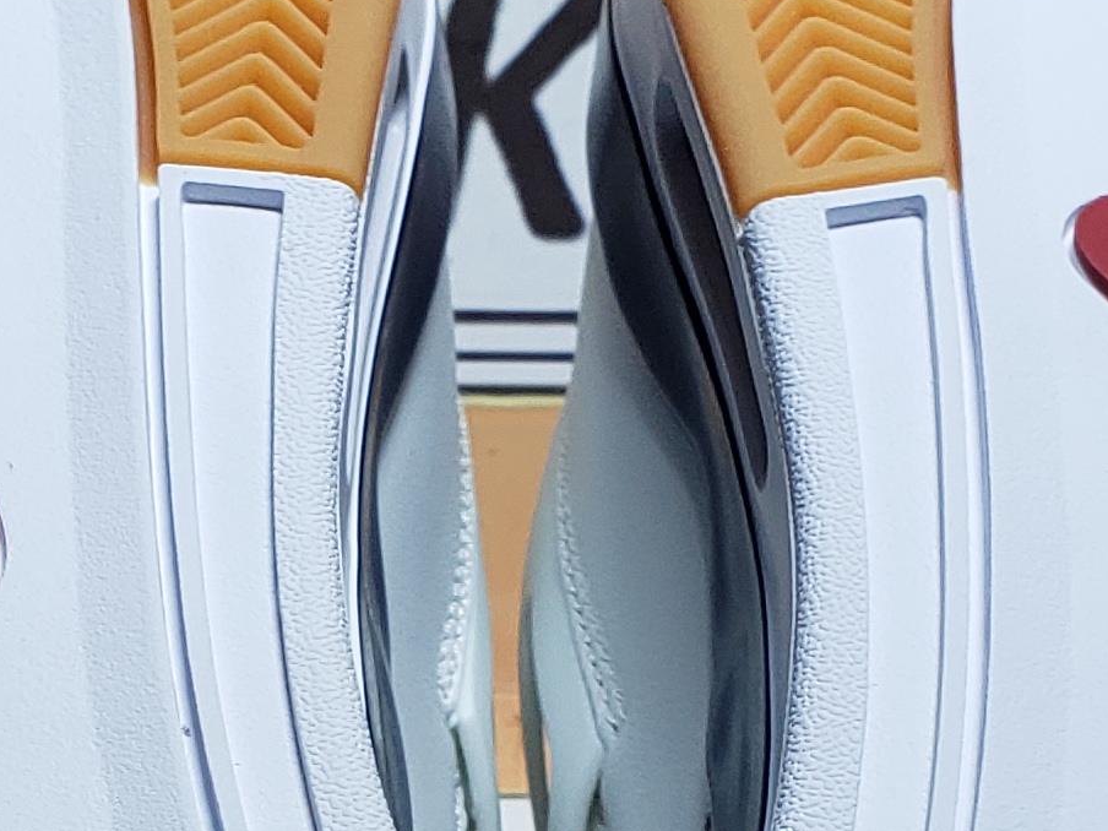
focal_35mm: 116
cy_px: 1130
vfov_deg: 12.3
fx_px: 3713
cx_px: 347
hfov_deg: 16.9
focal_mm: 4.3
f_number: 2.4
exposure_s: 1/338
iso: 50
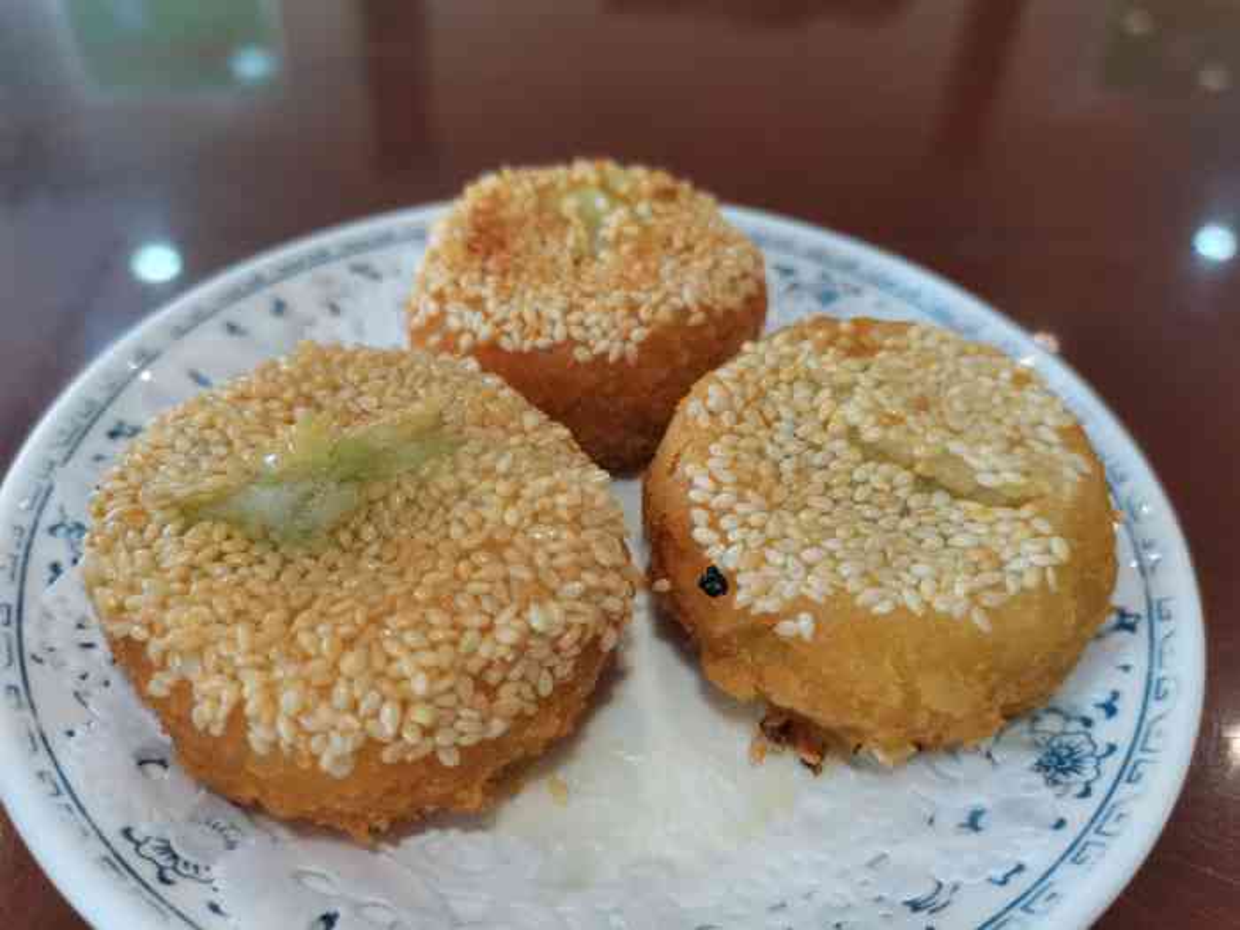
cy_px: 465
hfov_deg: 67.3
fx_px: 931
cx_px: 620
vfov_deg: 53.1
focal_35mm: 26
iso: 100
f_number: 1.8
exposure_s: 1/100
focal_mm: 5.58
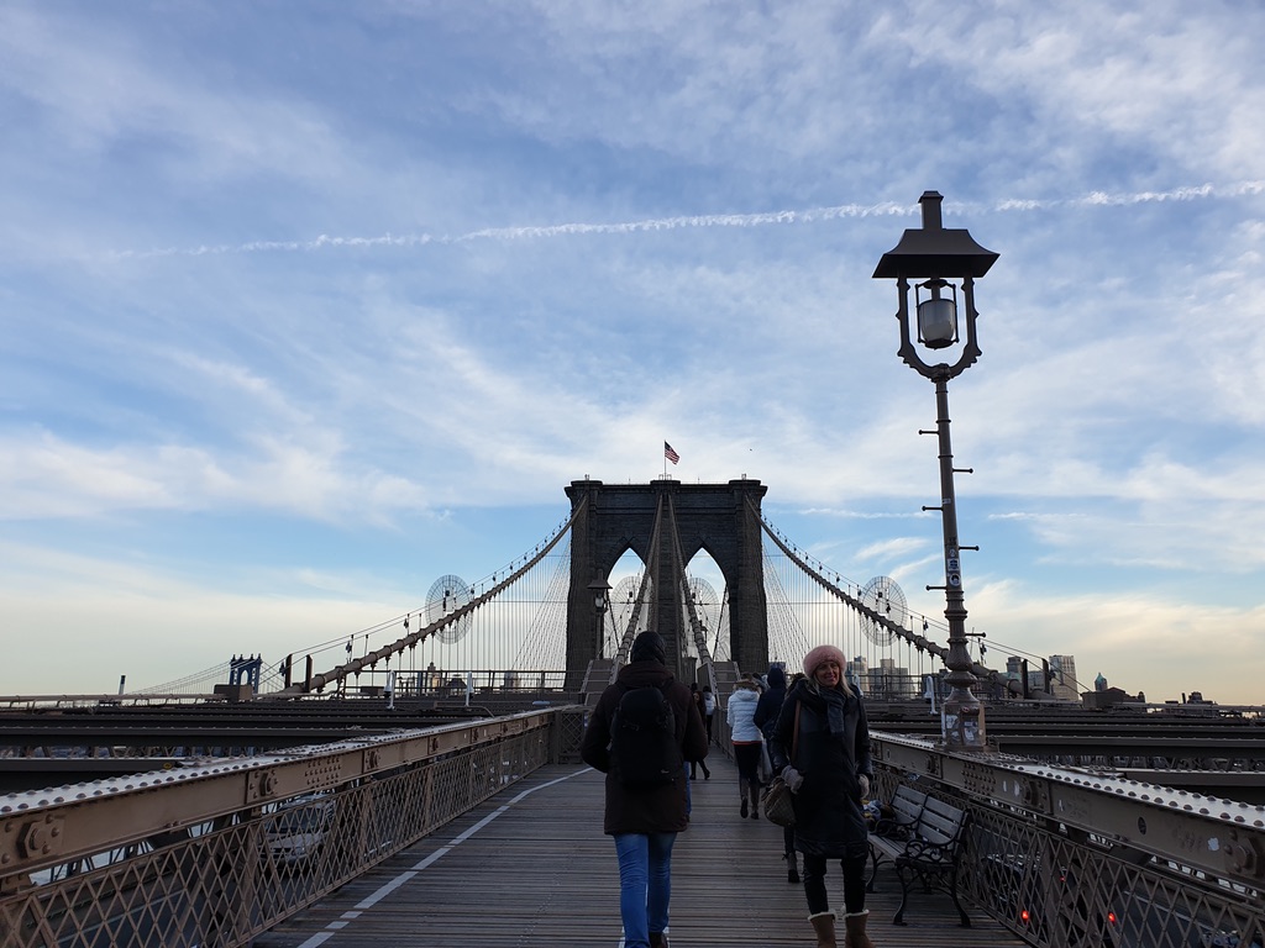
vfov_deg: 53.1
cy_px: 474
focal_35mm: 26
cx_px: 632
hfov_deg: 67.3
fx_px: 950
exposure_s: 1/598
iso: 50
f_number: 2.4
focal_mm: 4.3
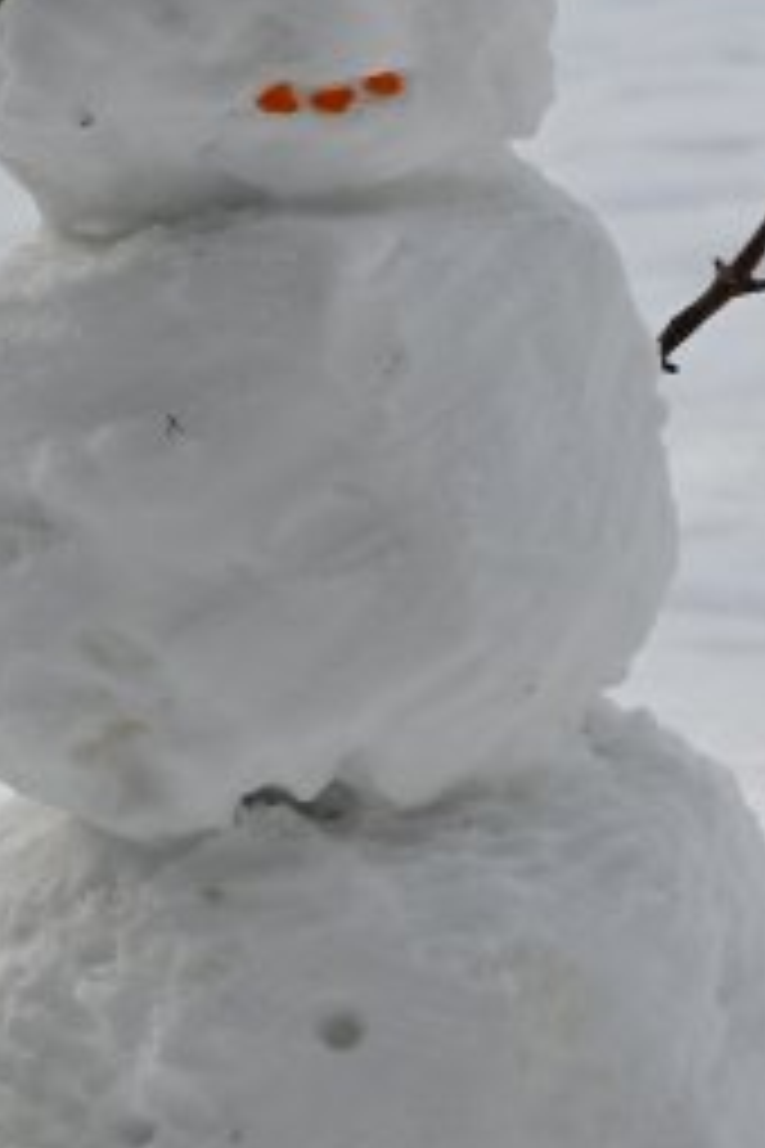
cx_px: 169
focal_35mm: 647
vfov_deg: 3.2
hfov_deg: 2.1
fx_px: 20622
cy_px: 527
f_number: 14
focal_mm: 270
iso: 320
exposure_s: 1/400
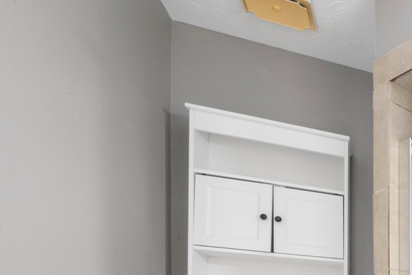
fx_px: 400
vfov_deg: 31.0
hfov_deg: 31.4
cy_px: 342
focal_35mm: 35
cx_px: 597
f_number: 9
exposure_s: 6
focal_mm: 12
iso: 250
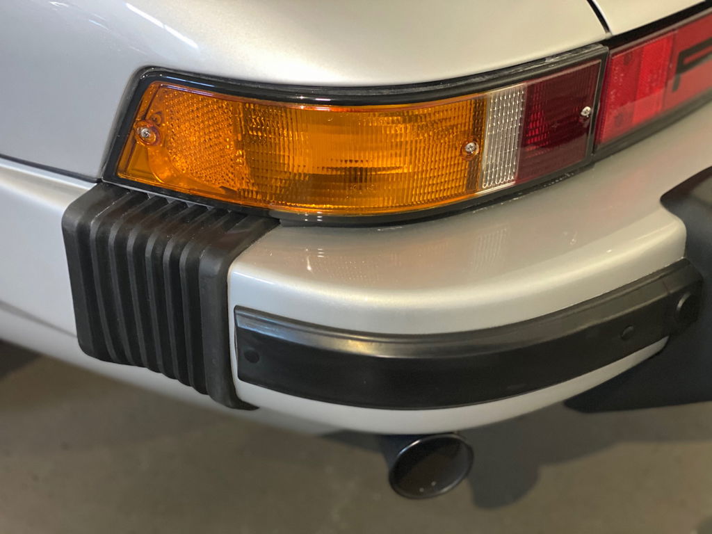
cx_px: 356
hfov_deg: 36.8
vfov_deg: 28.0
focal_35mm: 52
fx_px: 1070
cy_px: 267
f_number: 2
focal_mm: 6
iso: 400
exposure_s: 1/24
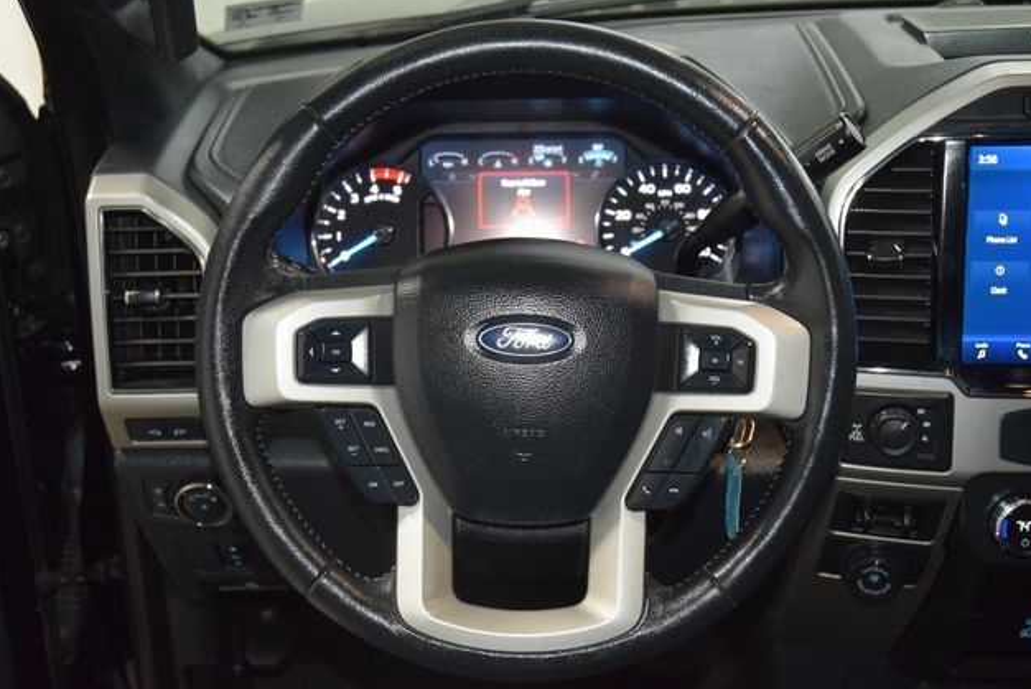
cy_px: 344
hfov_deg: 41.5
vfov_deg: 28.4
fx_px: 1361
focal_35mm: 48
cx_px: 522
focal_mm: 31
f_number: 4
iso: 2000
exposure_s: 1/60
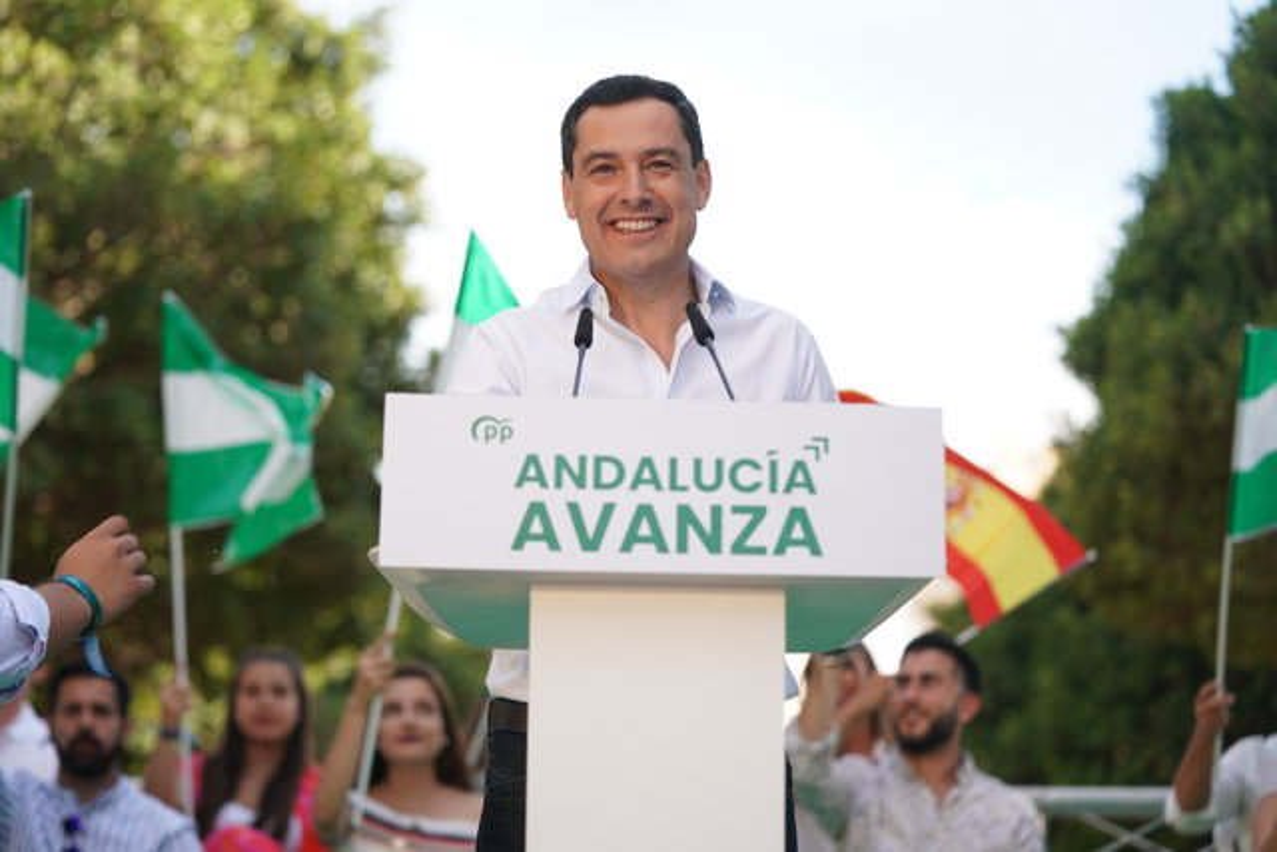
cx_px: 638
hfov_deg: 24.2
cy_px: 426
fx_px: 2980
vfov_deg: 16.3
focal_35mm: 84
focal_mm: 84
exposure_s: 1/640
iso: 200
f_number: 2.8
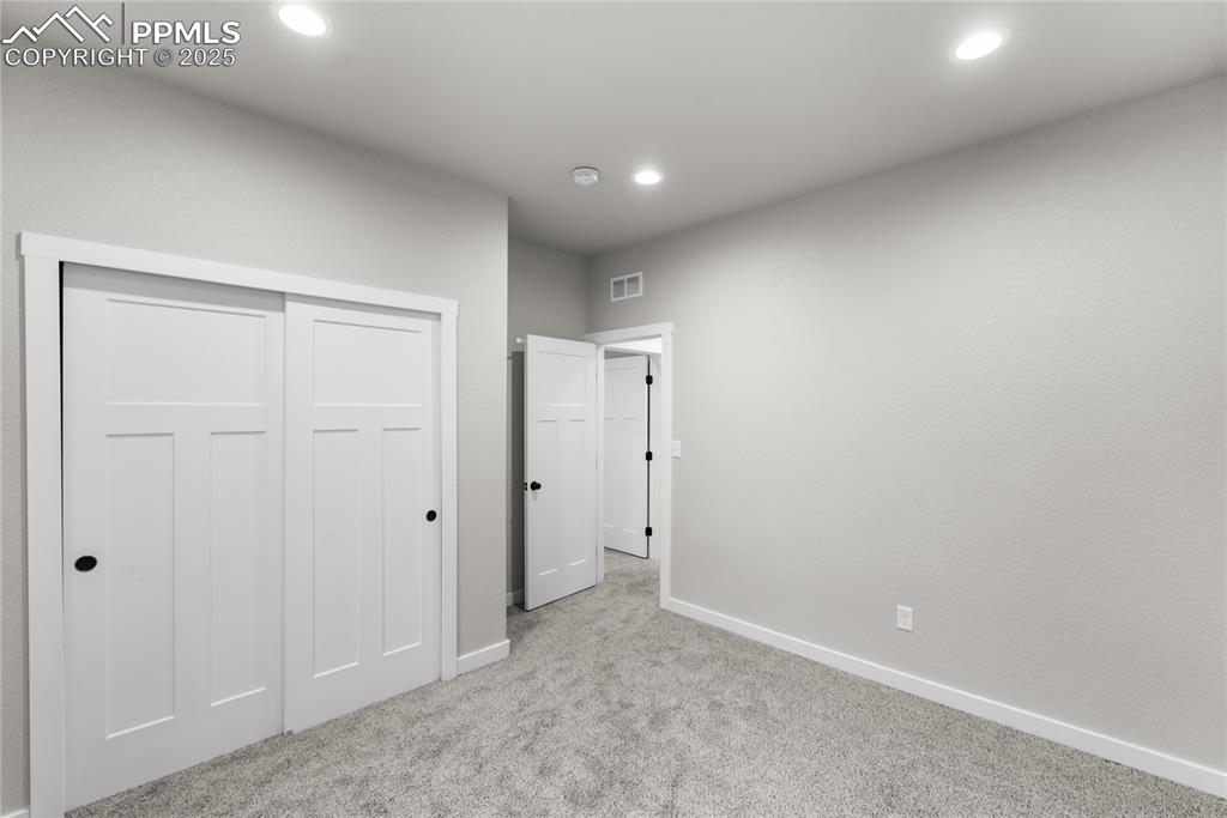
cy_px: 409
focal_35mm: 16
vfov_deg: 73.8
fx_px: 545
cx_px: 614
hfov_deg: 96.7
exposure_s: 1/40
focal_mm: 16
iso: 1600
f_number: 5.6
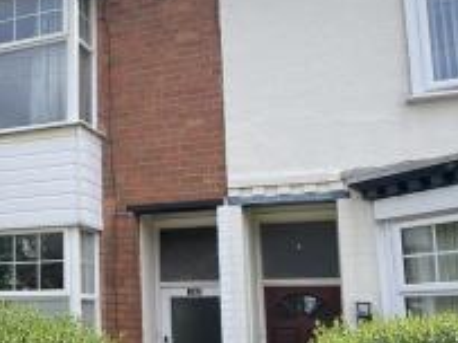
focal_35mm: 52
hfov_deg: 33.8
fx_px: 688
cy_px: 197
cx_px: 6
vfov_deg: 28.0
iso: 32
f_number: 1.6
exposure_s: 1/2012
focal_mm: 5.1
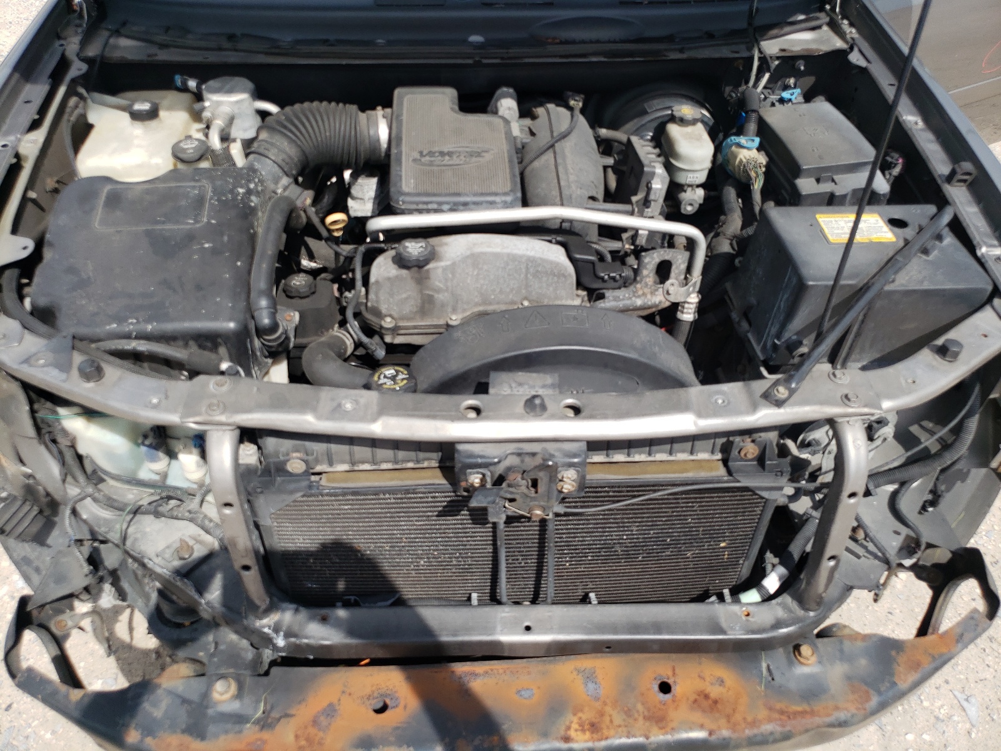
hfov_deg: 67.3
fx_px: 752
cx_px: 500
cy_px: 376
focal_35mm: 26
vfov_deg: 53.1
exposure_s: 1/2500
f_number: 1.5
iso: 50
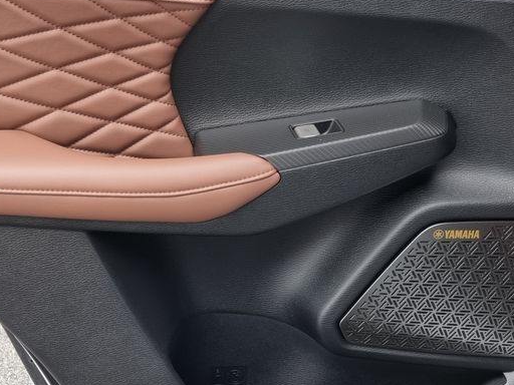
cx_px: 100
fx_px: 772
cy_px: 131
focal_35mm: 52
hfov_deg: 35.6
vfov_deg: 27.9
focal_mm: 5.4
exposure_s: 1/100
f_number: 1.8
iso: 125
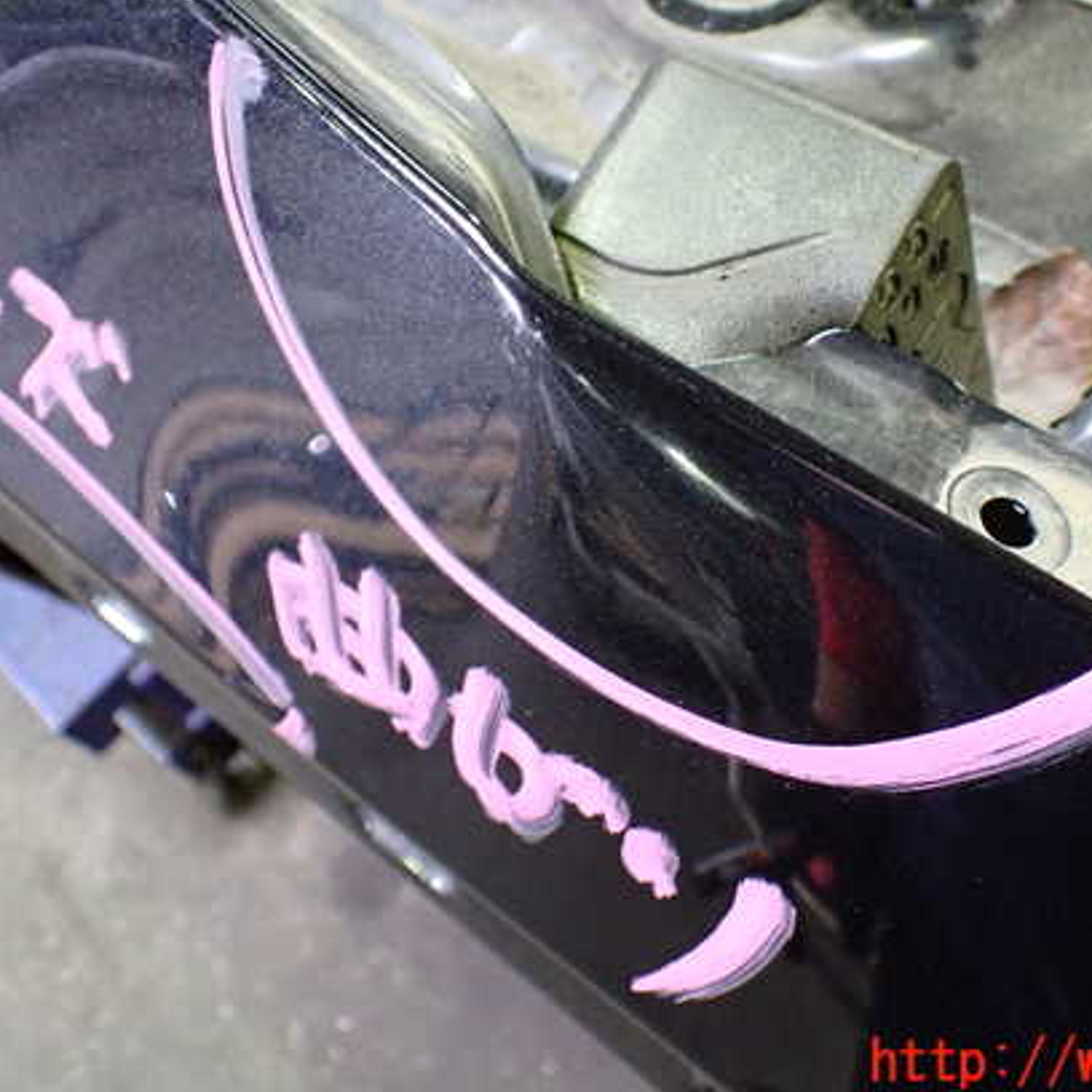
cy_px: 495
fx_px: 1392
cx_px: 672
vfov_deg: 42.8
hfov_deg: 42.6
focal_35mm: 39
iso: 800
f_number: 2.3
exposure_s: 1/40
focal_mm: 5.4
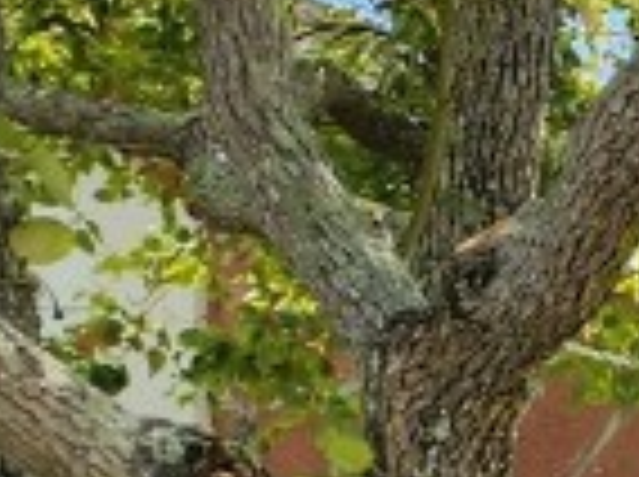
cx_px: 2164
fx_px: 3059
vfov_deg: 8.5
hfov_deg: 8.8
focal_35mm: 166
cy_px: 918
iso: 20
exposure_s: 1/1030
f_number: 1.8
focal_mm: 5.4
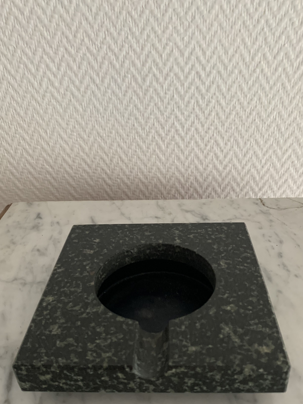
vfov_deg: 56.6
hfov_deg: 44.2
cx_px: 153
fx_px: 373
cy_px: 229
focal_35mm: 32
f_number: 1.8
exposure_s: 1/60
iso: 250
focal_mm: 4.25
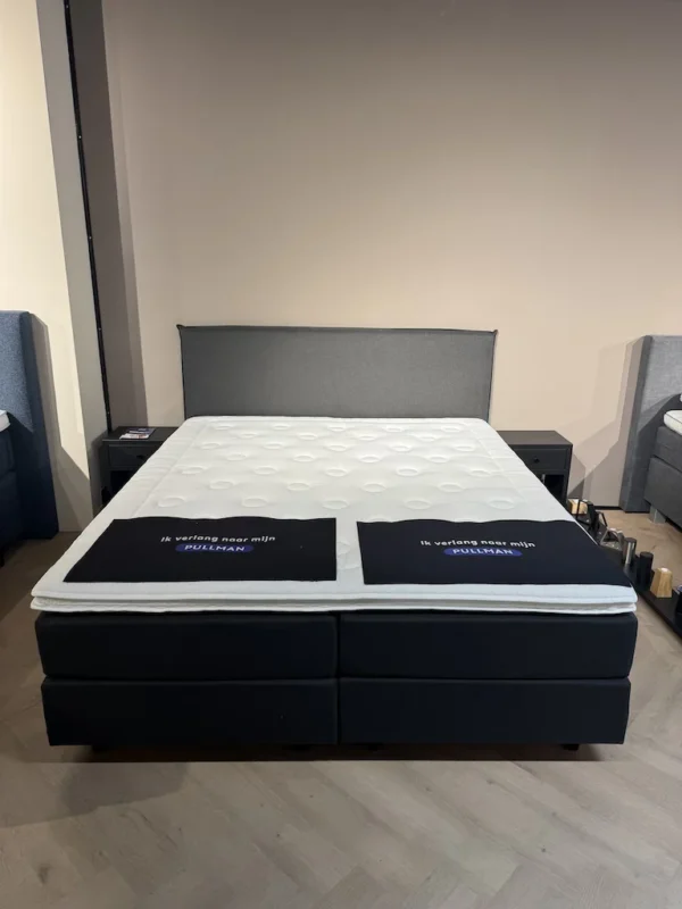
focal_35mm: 24
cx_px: 341
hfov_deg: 56.8
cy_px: 454
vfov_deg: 71.6
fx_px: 630
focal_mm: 6.76
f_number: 1.78
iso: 80
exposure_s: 1/100
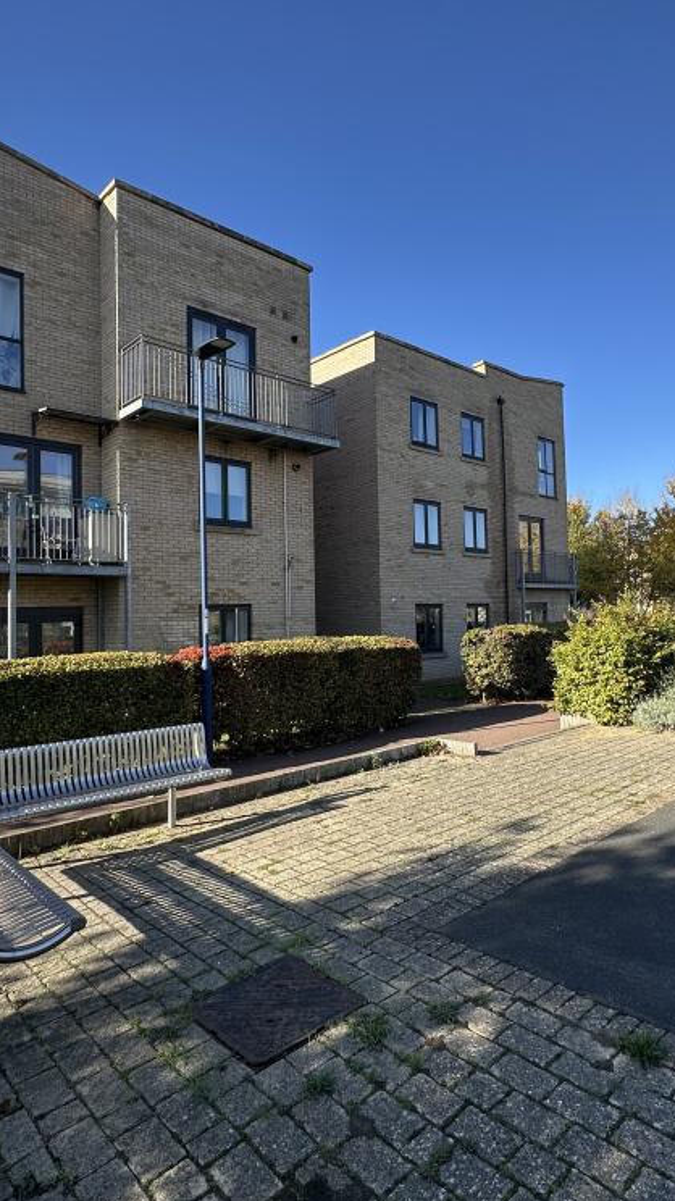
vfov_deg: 83.9
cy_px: 589
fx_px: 669
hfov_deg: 53.4
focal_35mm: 21
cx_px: 373
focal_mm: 2.22
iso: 40
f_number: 2.2
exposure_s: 1/673
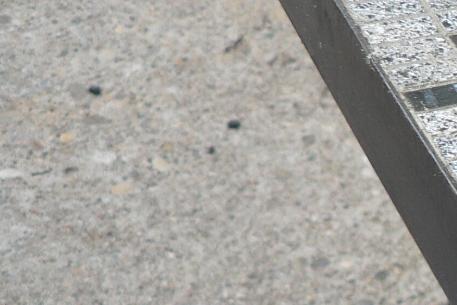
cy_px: 174
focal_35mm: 114
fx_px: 1447
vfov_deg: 12.0
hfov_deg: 16.4
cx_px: 676
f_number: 2.8
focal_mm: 6
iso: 80
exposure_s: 1/40
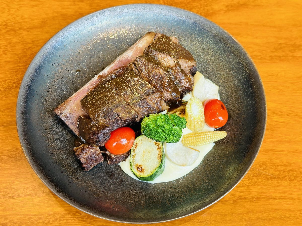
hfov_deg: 39.7
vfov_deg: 30.3
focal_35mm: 48
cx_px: 151
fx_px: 419
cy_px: 113
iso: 64
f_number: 1.78
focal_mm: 6.86
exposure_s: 1/60
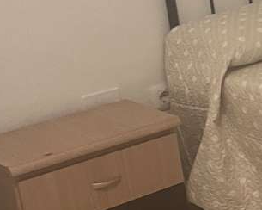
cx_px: 475
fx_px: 969
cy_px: 129
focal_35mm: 125
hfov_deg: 13.7
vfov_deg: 12.3
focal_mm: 5.1
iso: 400
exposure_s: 1/50
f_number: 1.6
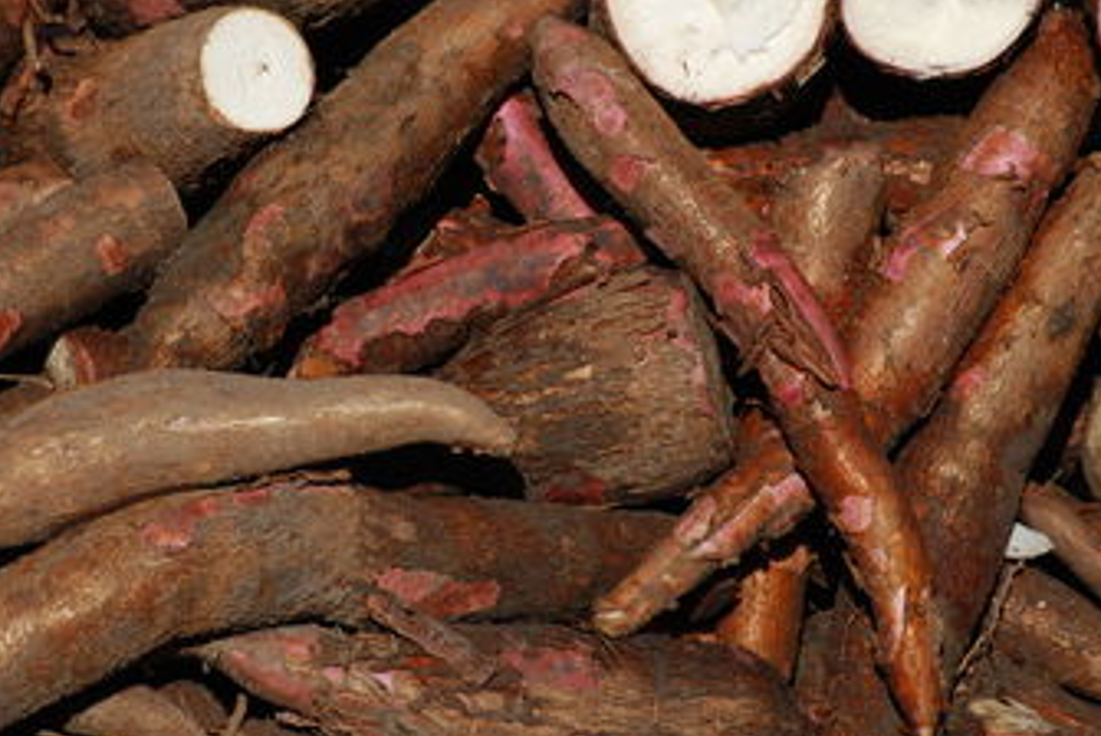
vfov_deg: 7.2
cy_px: 301
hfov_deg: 10.7
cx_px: 450
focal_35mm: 192
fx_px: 5877
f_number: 11
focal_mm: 102
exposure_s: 1/250
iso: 100
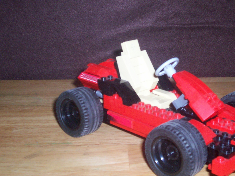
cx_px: 153
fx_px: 407
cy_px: 76
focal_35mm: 60
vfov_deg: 24.4
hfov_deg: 32.0
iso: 140
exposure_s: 1/64
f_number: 4.5
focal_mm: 5.9
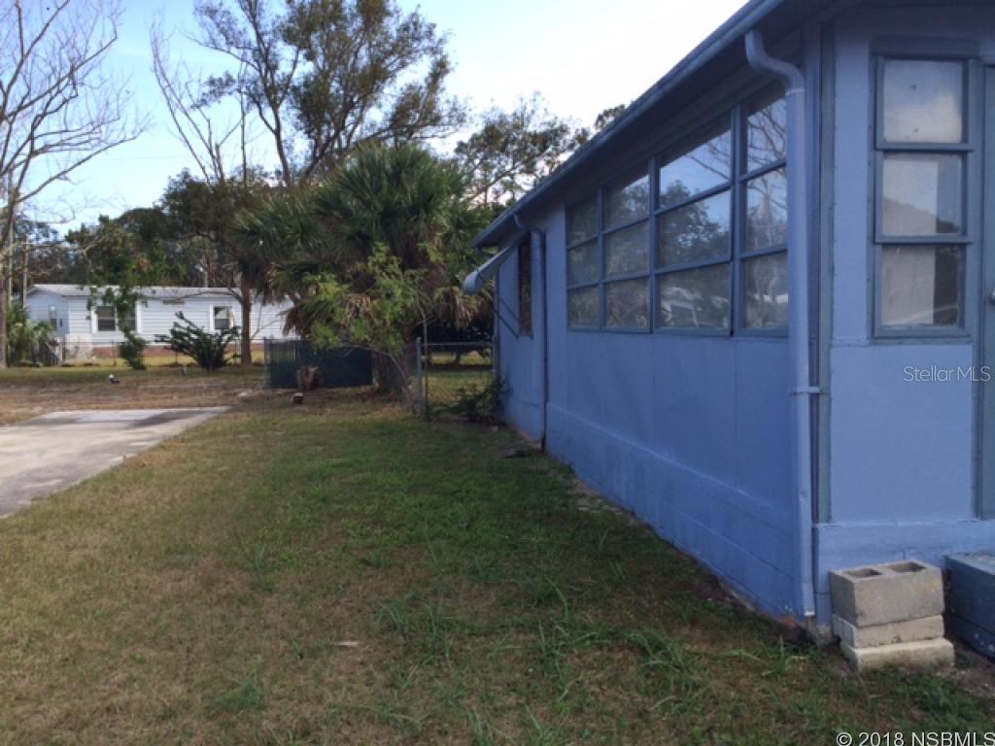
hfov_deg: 61.7
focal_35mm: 29
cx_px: 498
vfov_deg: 48.2
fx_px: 834
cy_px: 373
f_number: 2.2
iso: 32
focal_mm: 4.15
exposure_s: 1/820
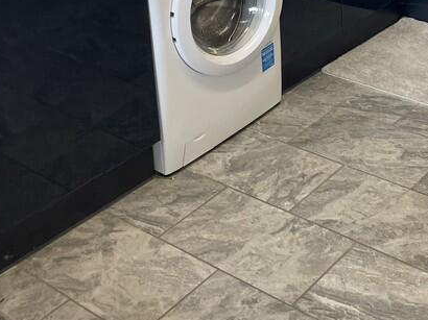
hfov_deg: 29.4
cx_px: 318
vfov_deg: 20.9
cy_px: -73
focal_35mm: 65
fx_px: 803
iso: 125
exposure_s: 1/100
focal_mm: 4.2
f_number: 1.6
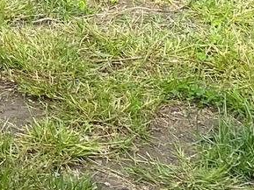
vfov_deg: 7.8
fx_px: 1351
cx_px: -315
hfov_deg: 9.7
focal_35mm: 184
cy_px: -168
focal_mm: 4.25
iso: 32
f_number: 1.8
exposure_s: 1/594
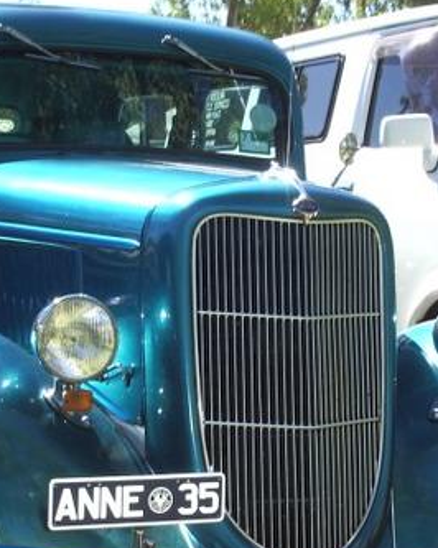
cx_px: 143
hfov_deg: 16.1
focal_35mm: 95
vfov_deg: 20.1
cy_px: 360
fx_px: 1541
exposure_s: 1/125
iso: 50
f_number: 5
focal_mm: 8.2
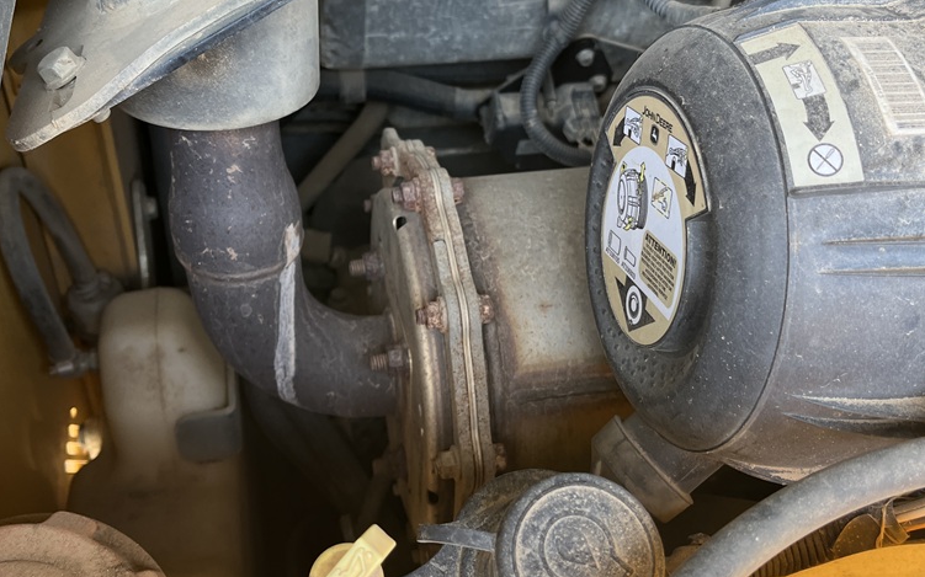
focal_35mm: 37
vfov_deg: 34.4
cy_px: 295
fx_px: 933
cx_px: 461
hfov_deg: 52.8
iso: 80
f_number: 1.6
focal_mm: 5.1
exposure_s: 1/121
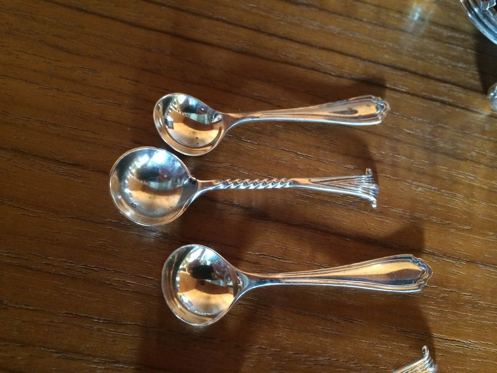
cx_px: 248
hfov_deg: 60.0
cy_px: 186
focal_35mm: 30
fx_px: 431
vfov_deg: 46.8
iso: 320
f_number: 2.2
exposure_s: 1/17
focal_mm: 4.12
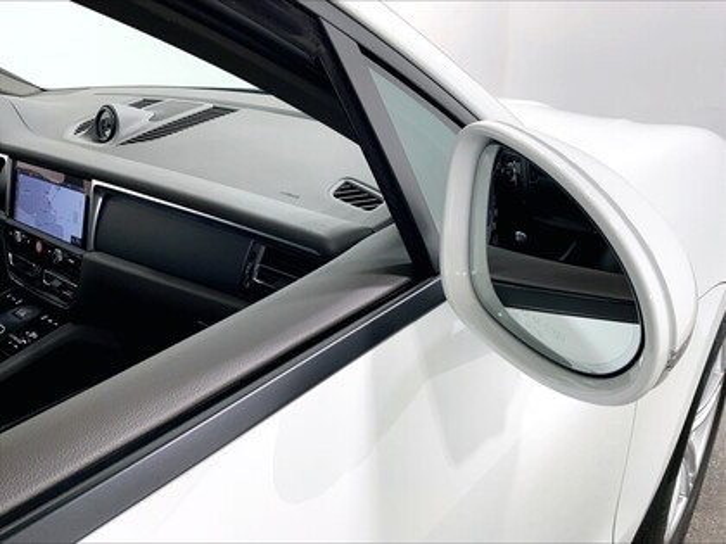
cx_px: 363
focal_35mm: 29
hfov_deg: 61.7
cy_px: 272
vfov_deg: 48.2
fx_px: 608
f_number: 1.8
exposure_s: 1/123
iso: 16
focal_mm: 3
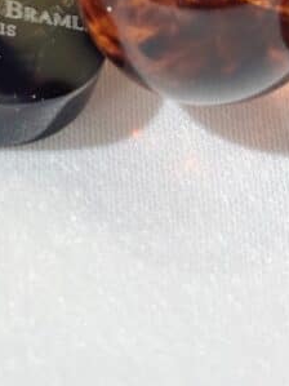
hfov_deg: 8.3
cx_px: 241
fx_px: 1983
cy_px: -77
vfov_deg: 10.9
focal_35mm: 178
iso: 25
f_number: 1.6
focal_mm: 5.96
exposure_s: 1/100
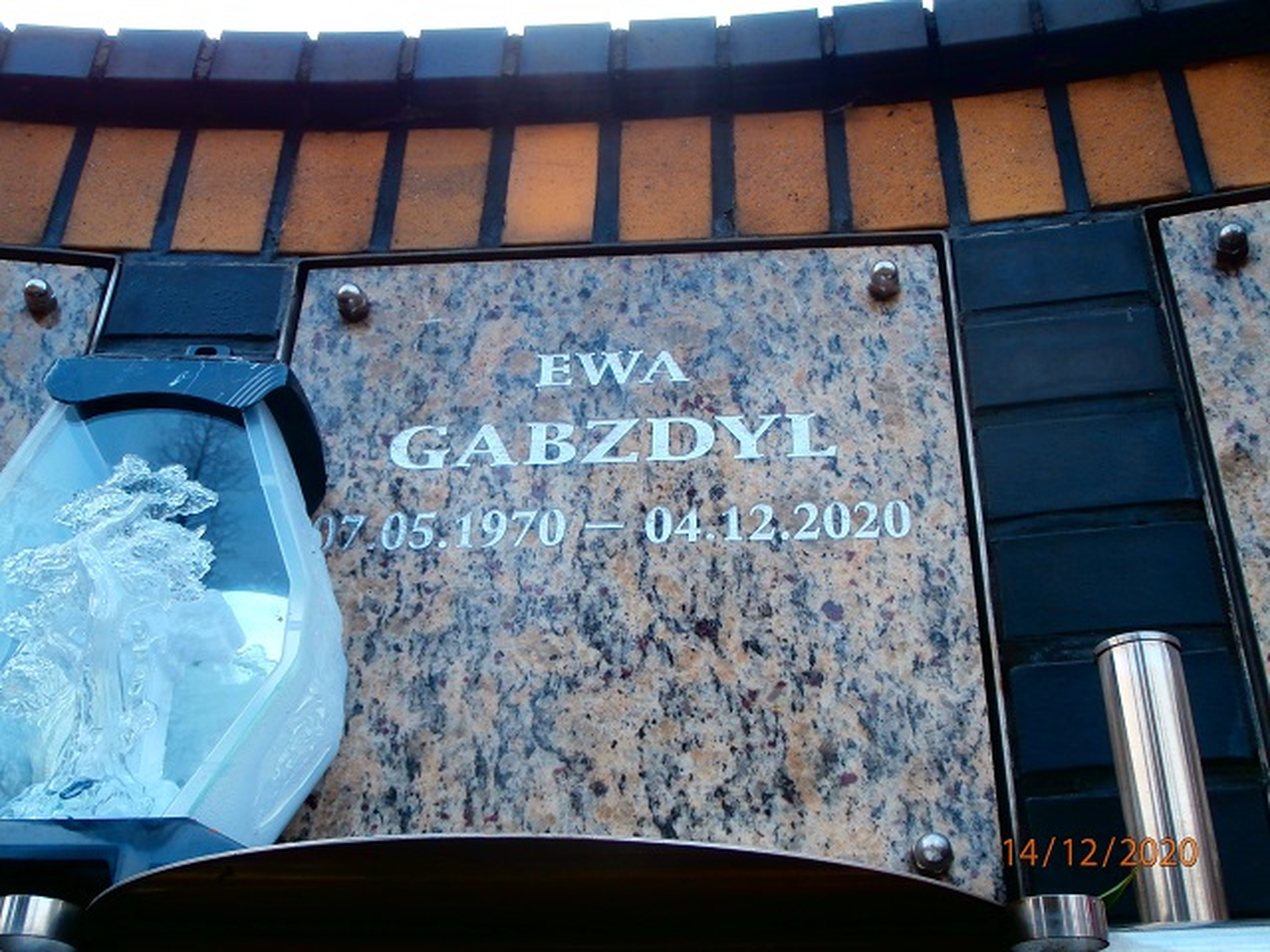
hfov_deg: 49.0
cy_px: 476
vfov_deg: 37.7
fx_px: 1394
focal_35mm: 38
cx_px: 635
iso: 100
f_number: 3.9
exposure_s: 1/100
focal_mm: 6.67
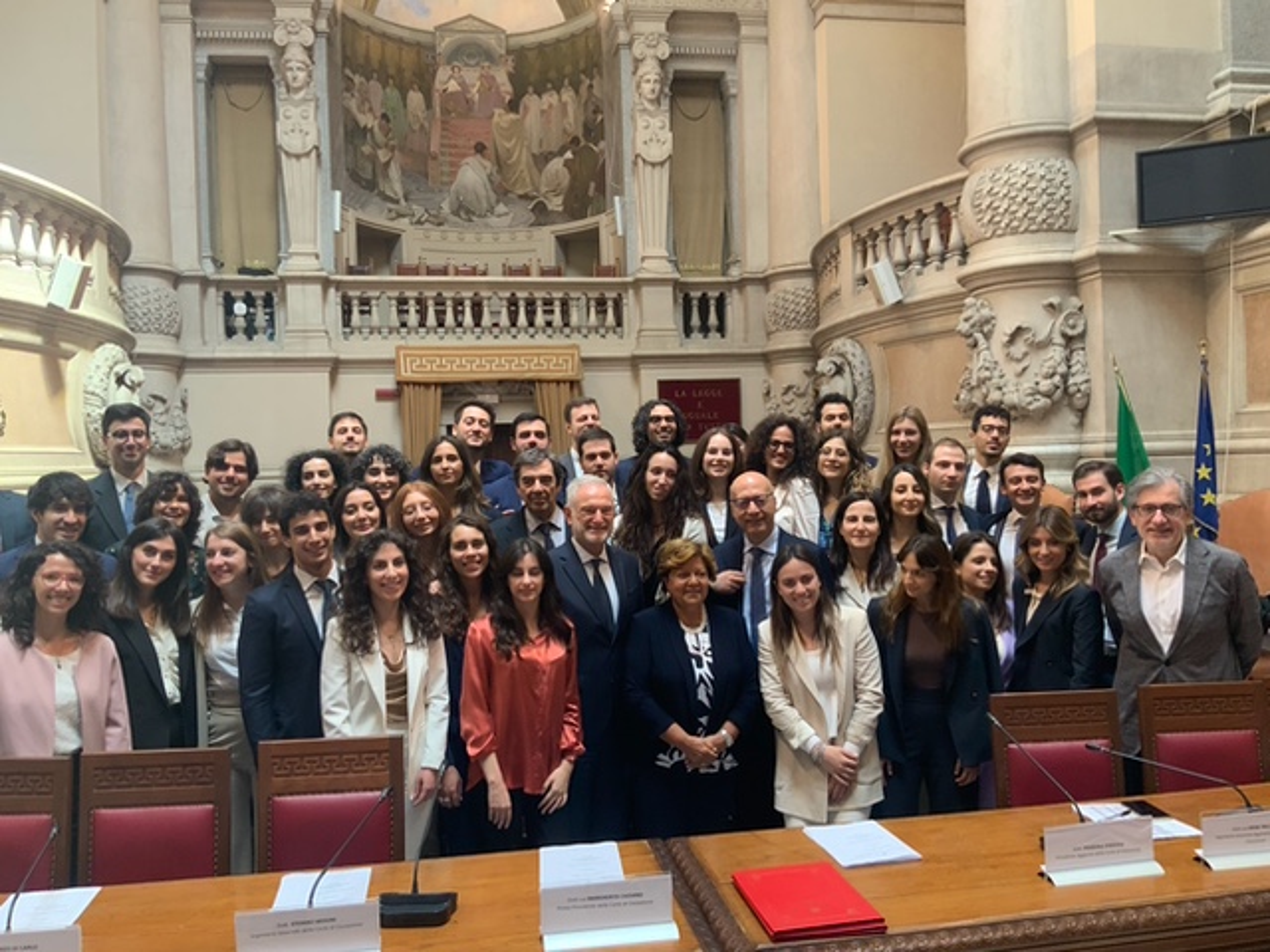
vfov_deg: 48.2
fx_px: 1064
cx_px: 635
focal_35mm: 29
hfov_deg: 61.7
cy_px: 476
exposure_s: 1/50
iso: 125
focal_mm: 3
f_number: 1.8
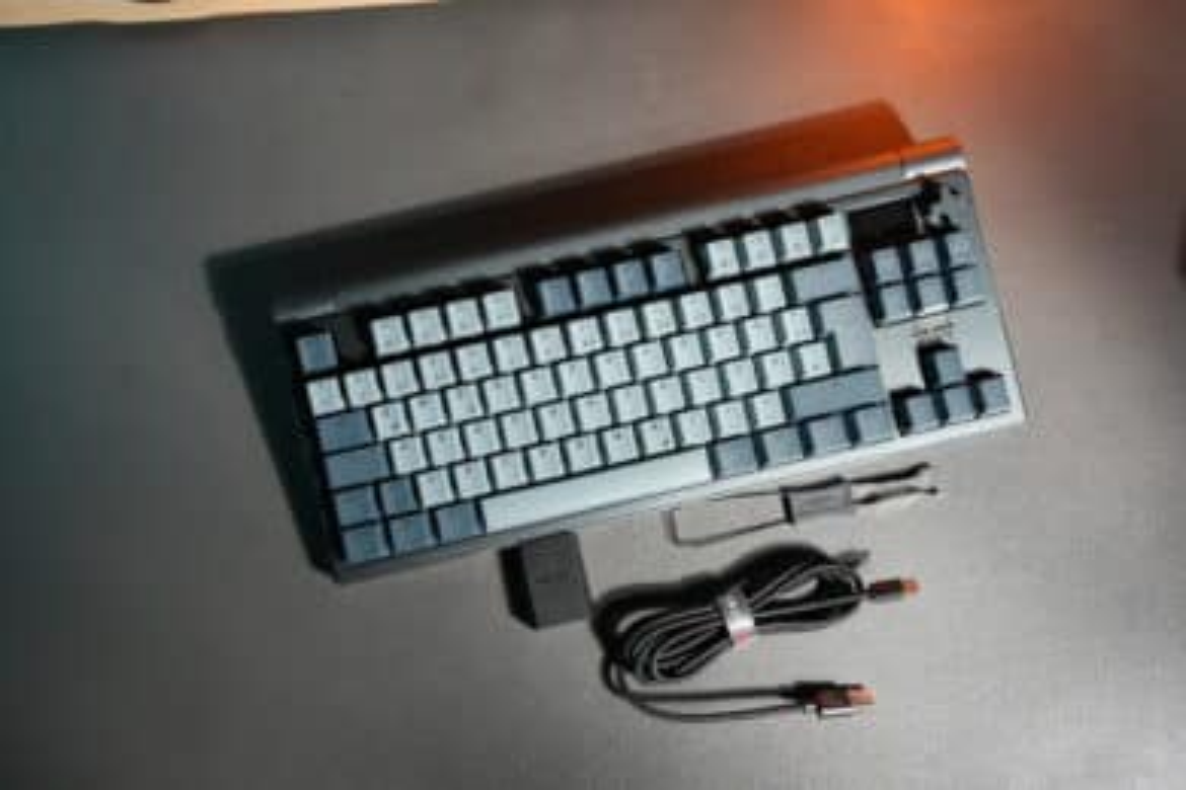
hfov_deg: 56.4
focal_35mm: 34
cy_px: 395
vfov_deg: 39.3
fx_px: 1107
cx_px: 593
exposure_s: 1/40
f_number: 8
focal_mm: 33.6
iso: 800
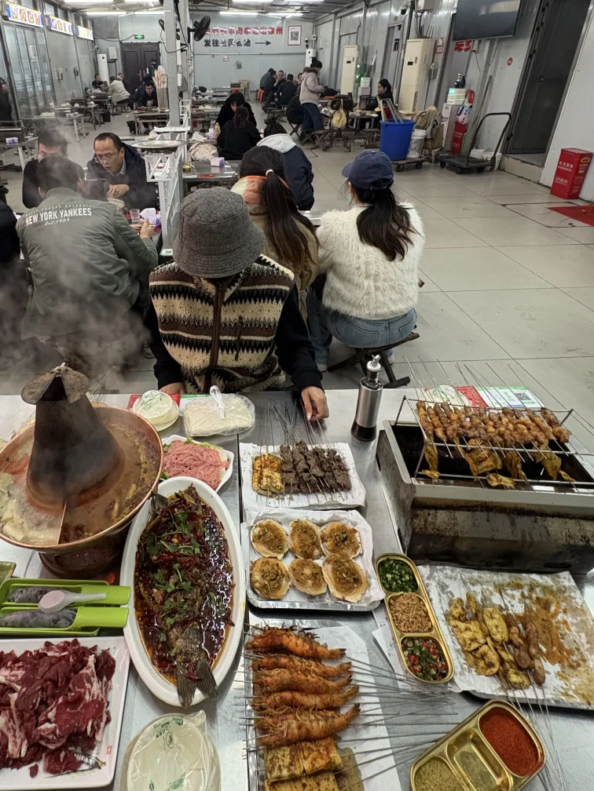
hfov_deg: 65.0
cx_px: 222
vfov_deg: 79.9
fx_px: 458
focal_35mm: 20
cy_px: 286
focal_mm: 2.22
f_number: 2.2
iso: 320
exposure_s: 1/50
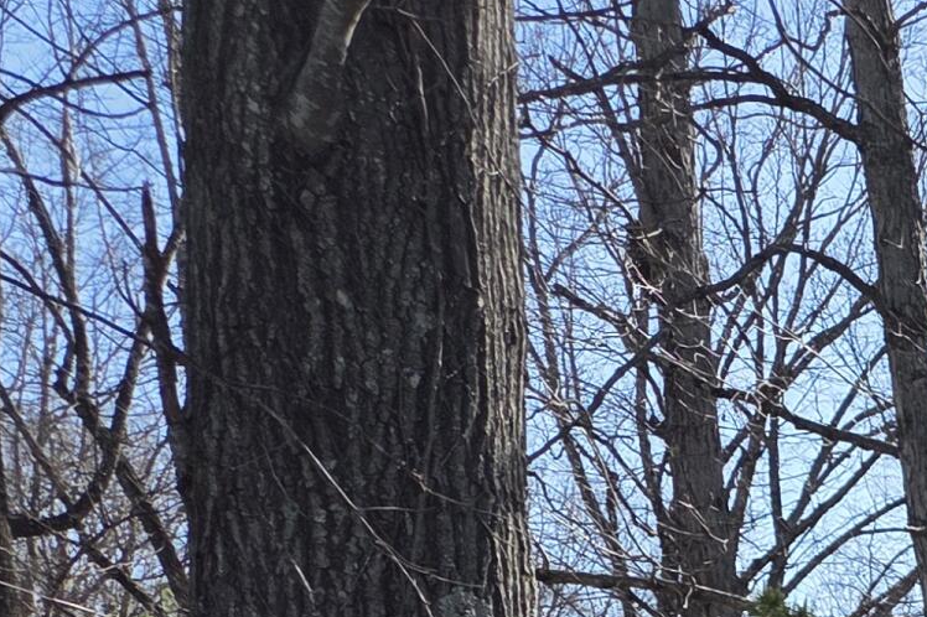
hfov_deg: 16.4
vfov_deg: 12.1
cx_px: 1848
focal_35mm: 96
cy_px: 1354
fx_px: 2471
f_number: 1.8
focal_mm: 5.4
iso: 80
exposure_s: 1/2483
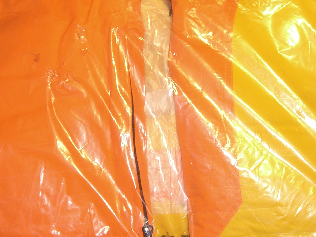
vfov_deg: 19.9
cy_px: 93
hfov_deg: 26.3
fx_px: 675
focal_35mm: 74
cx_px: 163
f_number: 2.7
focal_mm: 6.2
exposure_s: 1/60
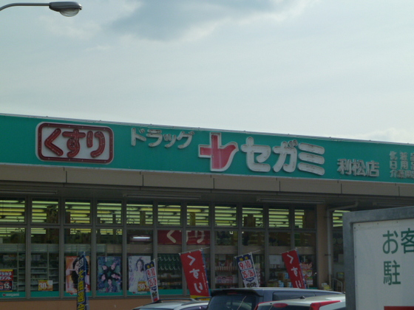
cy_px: 155
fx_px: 1148
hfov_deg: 20.4
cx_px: 207
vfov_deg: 15.4
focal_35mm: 96
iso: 125
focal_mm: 15.8
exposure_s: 1/800
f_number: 5.6
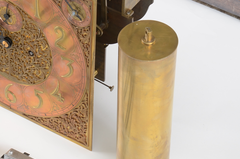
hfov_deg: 12.1
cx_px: 59
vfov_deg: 8.0
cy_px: 65
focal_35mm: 170
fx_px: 1131
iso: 125
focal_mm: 70
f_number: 10
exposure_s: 1/125
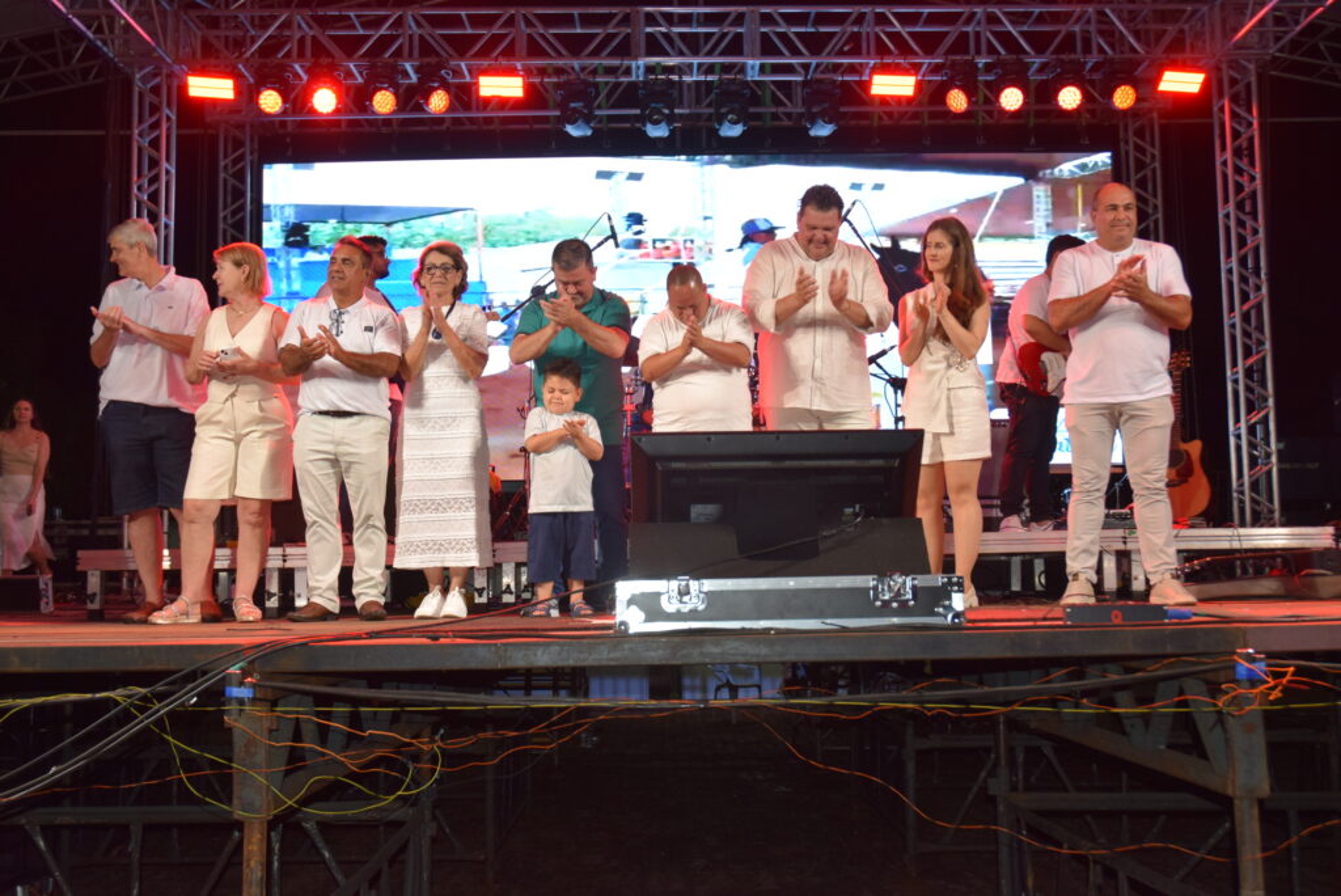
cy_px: 448
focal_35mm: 38
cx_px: 670
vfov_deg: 35.5
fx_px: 1398
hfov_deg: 51.3
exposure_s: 1/100
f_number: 5.6
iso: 800
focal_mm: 25
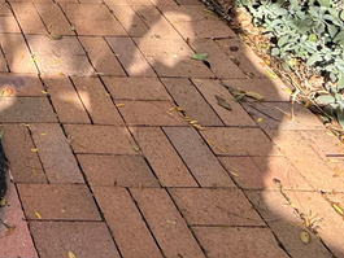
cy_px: -197
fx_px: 537
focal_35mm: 54
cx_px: -166
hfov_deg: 26.3
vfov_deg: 20.1
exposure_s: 1/574
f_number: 2.2
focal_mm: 2.22
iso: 50
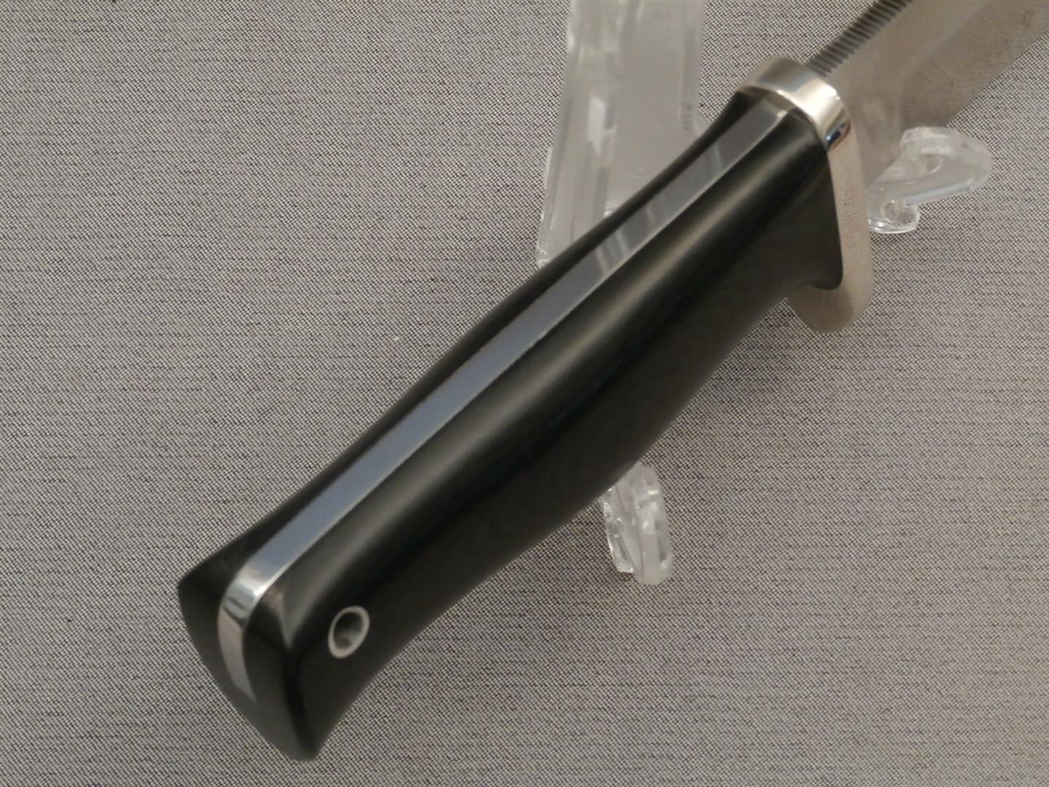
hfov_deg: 29.0
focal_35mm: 67
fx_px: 2030
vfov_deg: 21.9
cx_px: 524
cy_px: 394
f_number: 4.3
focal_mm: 11.86
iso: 400
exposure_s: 1/10
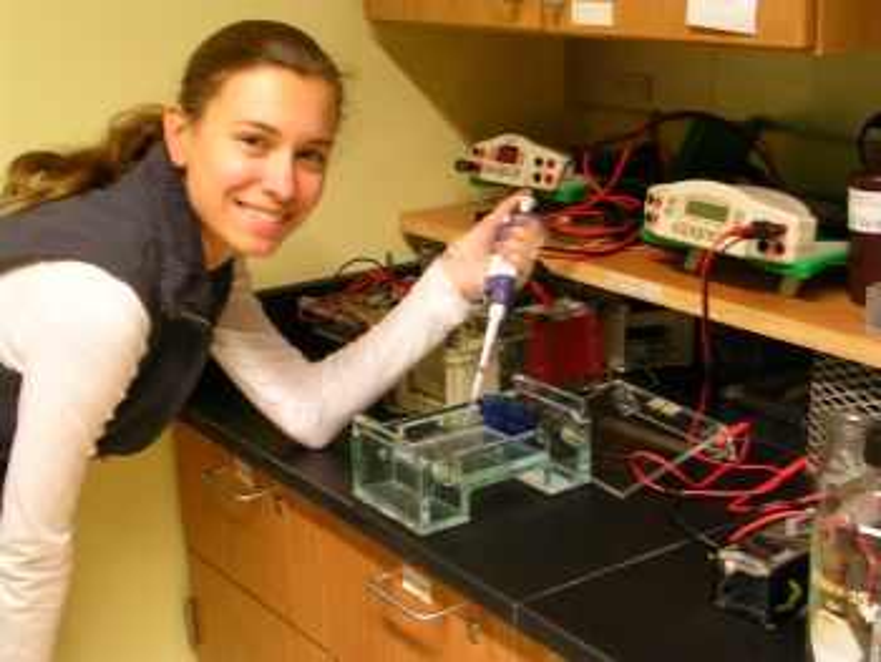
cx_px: 440
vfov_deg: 26.1
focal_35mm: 56
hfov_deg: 34.3
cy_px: 331
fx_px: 1426
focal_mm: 8.5
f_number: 3.3
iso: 96
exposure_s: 1/5.8
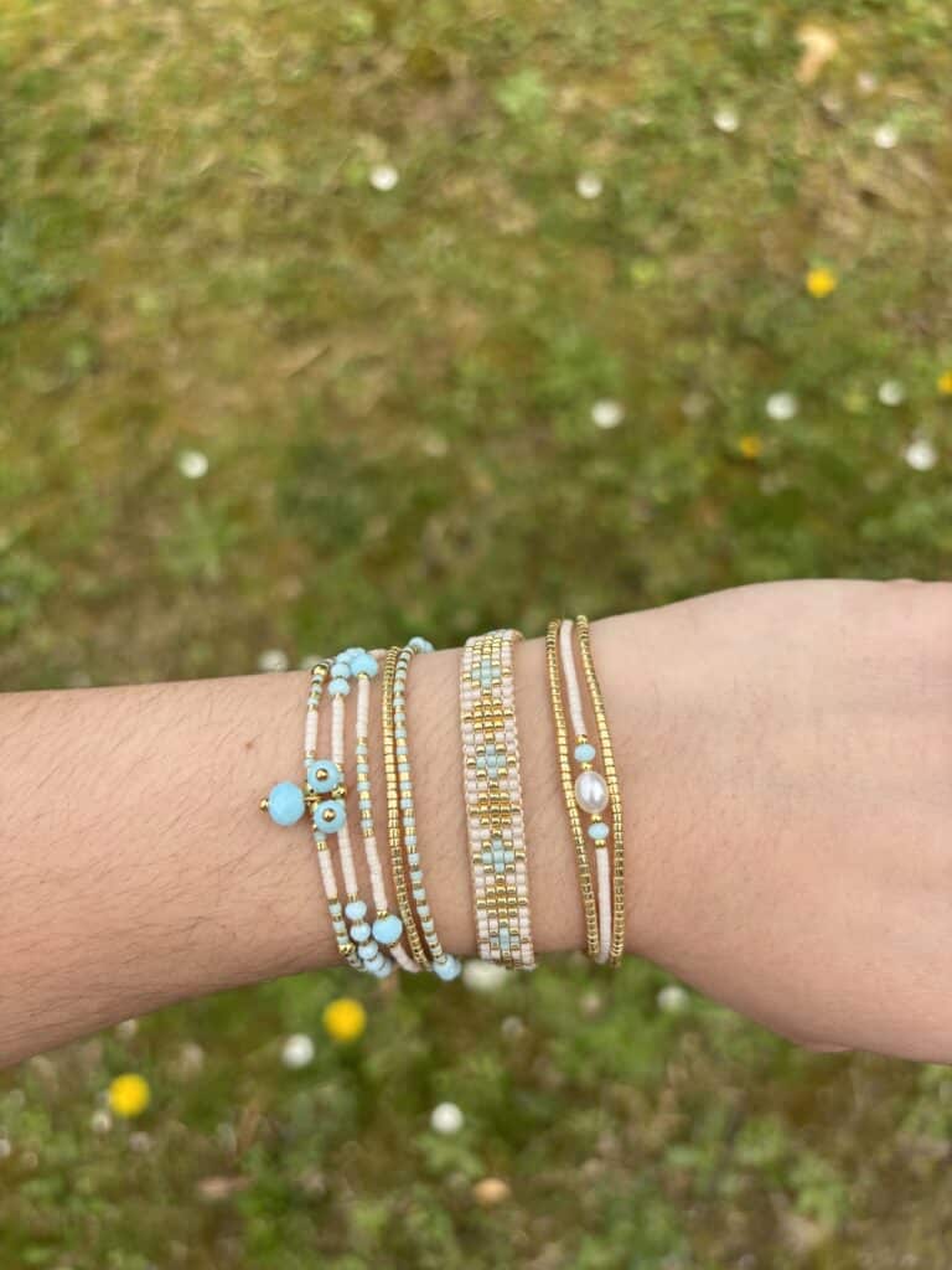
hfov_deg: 53.1
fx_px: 953
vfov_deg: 67.3
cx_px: 476
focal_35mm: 26
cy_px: 635
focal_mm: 5.96
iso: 50
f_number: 1.6
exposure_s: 1/1080
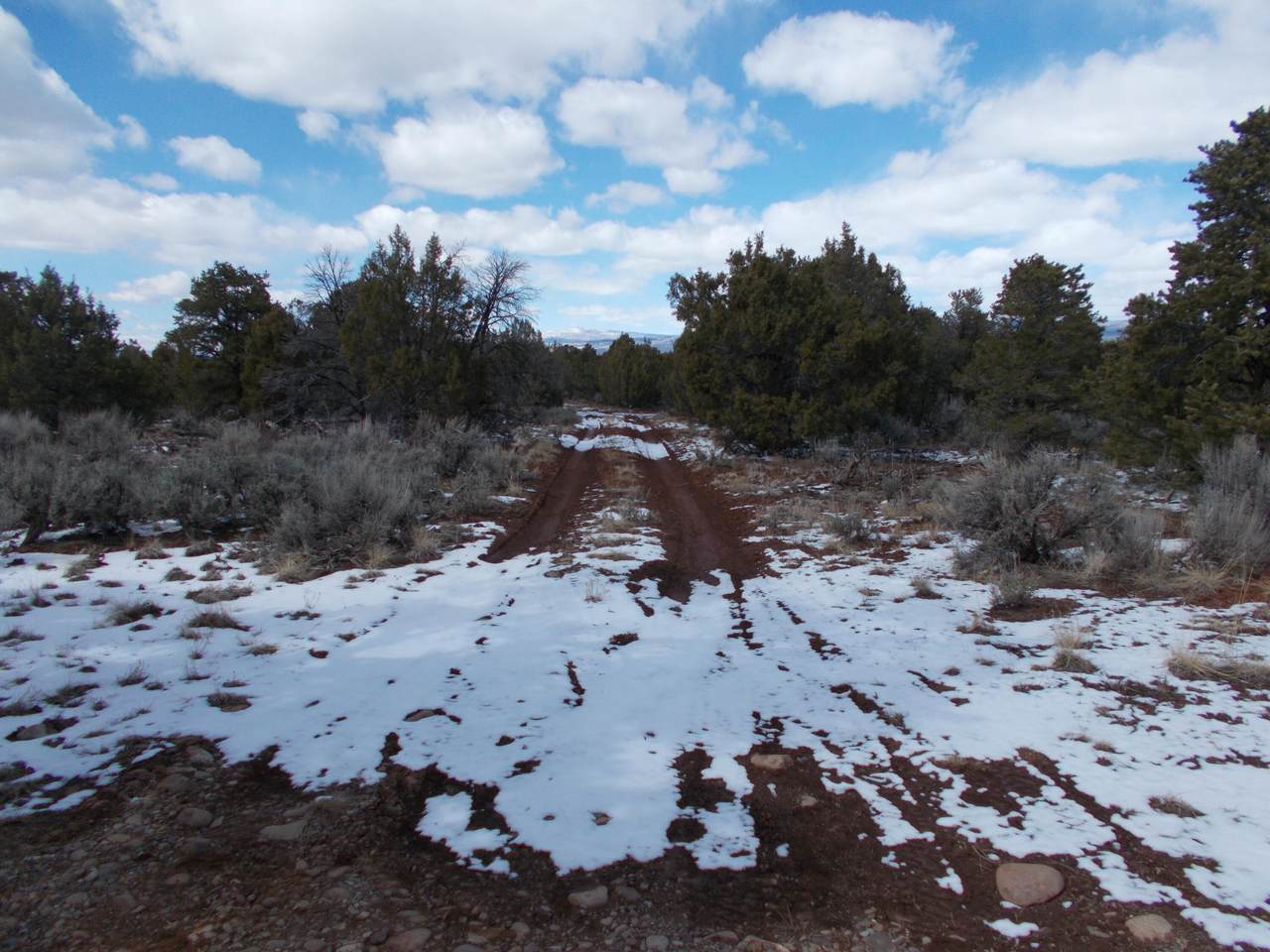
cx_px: 635
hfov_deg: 67.3
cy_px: 476
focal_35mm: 26
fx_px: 954
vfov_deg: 53.1
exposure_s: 1/1000
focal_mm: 4.6
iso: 80
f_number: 3.2
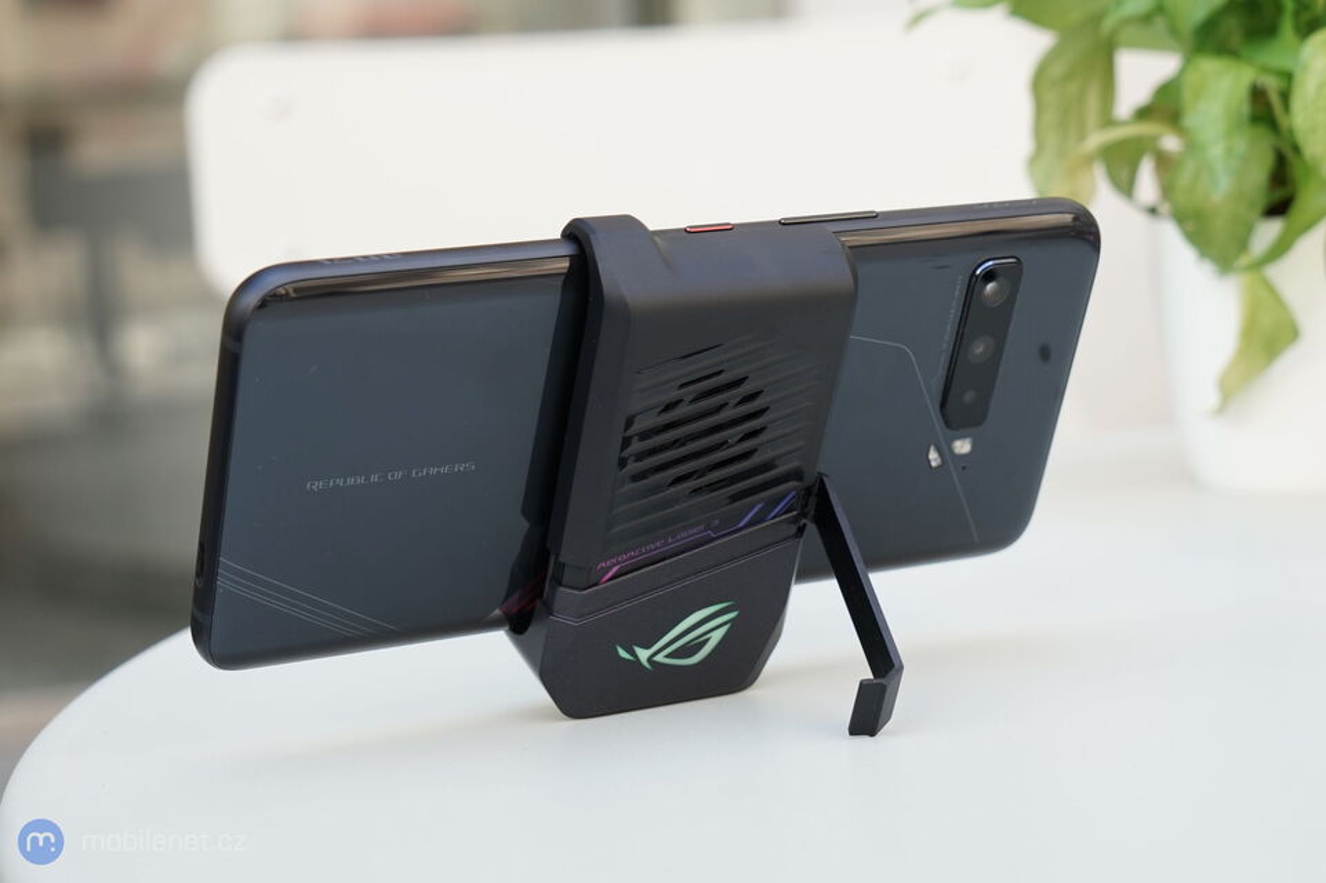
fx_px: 1988
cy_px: 442
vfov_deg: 25.0
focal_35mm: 54
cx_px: 663
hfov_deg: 36.9
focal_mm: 54
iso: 500
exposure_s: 1/125
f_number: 7.1
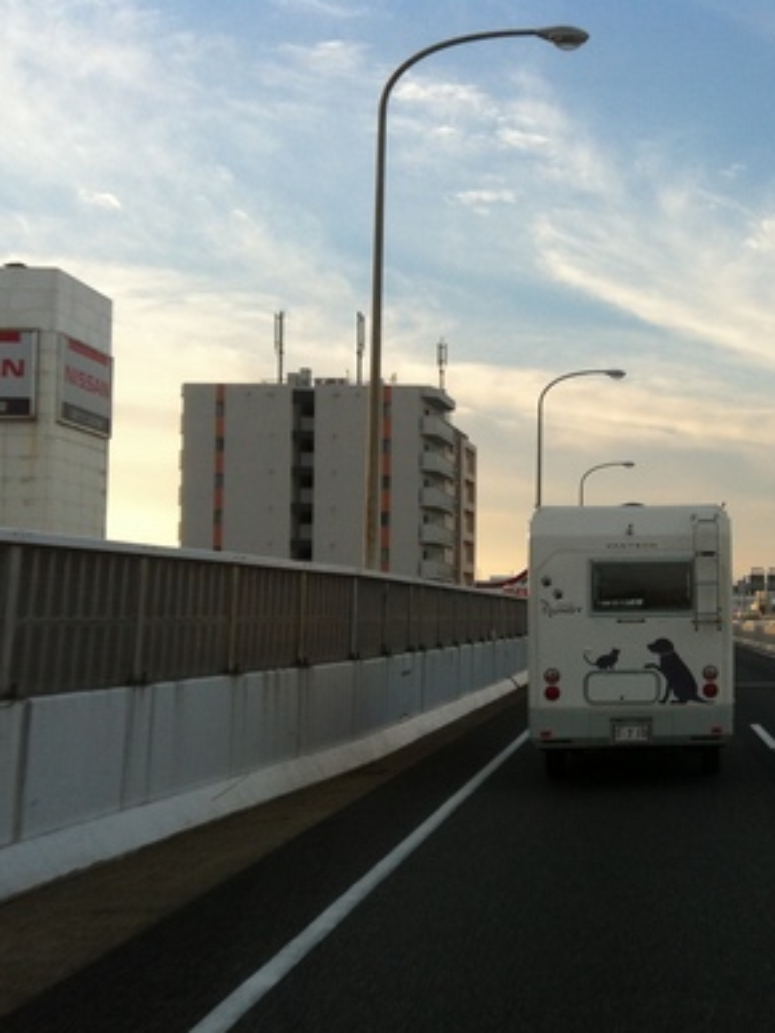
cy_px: 586
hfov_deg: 26.1
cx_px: 706
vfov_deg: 35.5
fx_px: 1612
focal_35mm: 54
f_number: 2.8
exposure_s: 1/363
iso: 80
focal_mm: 3.85
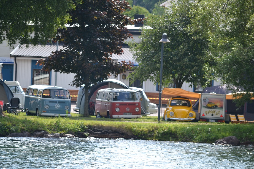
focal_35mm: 330
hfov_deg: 6.2
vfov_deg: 4.2
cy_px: 84
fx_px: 2329
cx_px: 127
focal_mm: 220
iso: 250
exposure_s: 1/500
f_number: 5.6
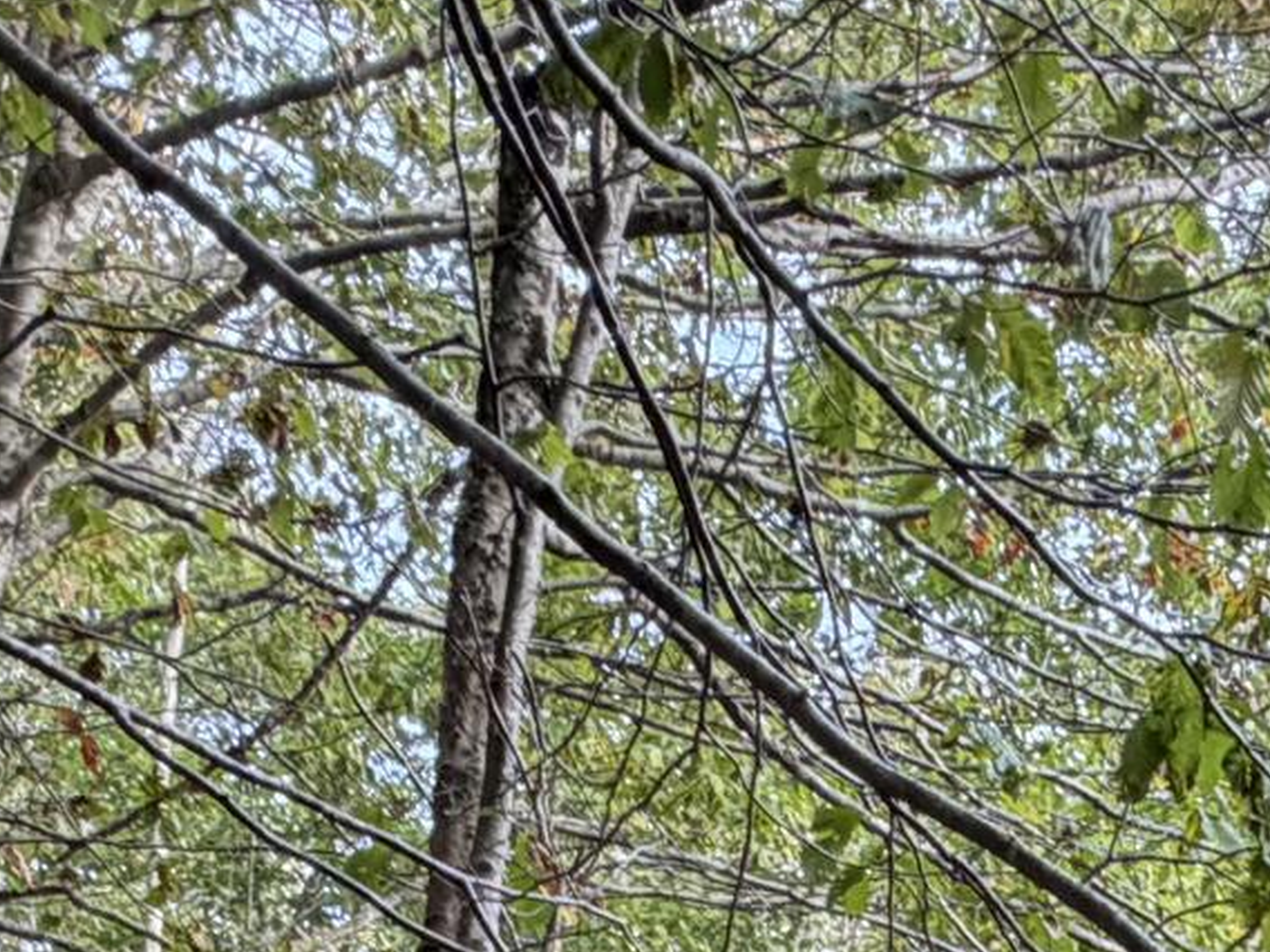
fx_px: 2715
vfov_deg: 15.7
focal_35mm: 74
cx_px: 921
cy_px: 1915
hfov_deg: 26.1
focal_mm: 2.22
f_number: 2.2
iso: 250
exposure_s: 1/121
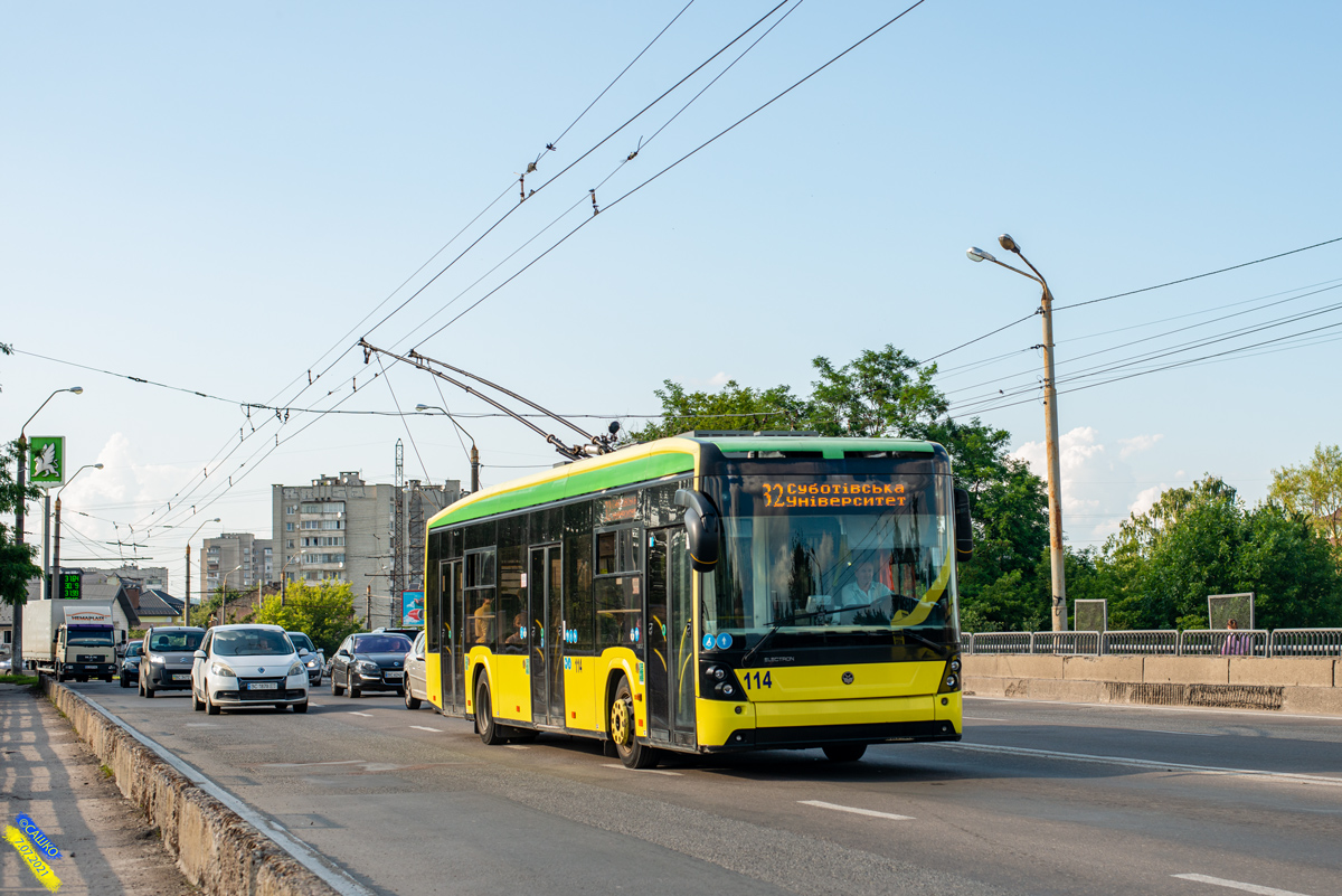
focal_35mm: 50
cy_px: 448
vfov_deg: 27.0
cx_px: 671
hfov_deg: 39.6
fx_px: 1864
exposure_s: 1/640
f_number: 4.5
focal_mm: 50
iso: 320
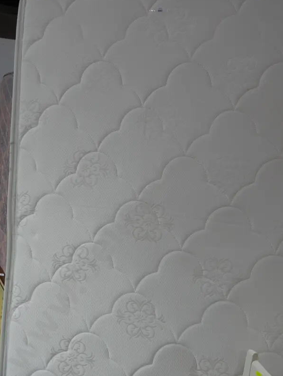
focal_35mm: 36
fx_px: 392
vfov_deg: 51.3
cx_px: 160
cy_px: 175
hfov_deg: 39.6
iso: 250
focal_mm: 14
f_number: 3.5
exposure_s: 1/60
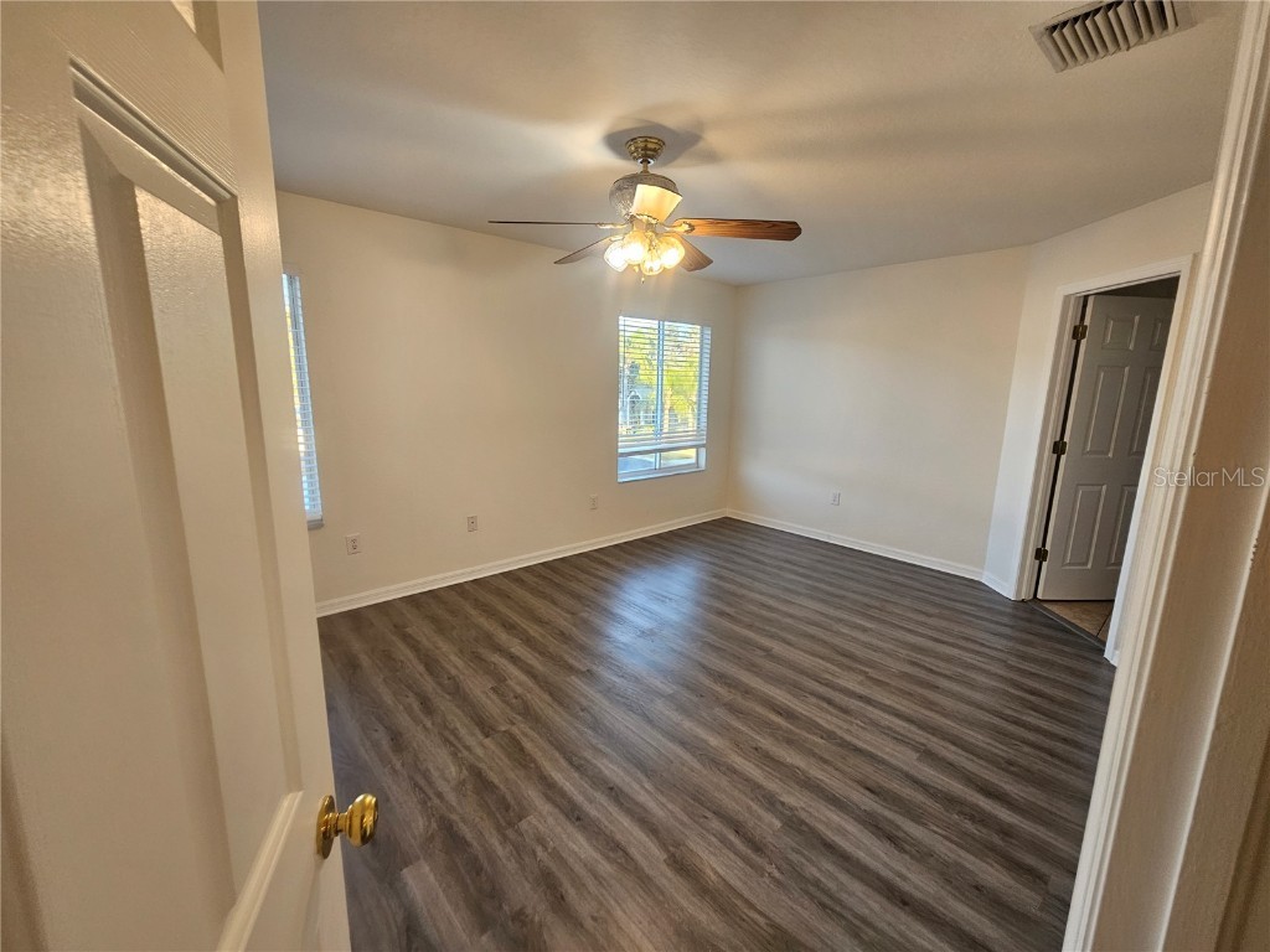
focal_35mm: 13
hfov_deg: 106.2
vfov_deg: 89.9
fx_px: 477
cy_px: 476
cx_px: 635
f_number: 2.2
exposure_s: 1/60
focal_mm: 2.2
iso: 125
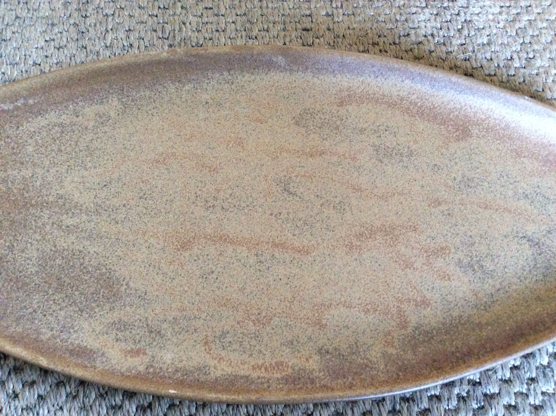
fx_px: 513
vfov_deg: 44.1
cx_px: 278
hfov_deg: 56.9
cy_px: 208
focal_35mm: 32
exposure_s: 1/20
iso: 320
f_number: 2.4
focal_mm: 3.3
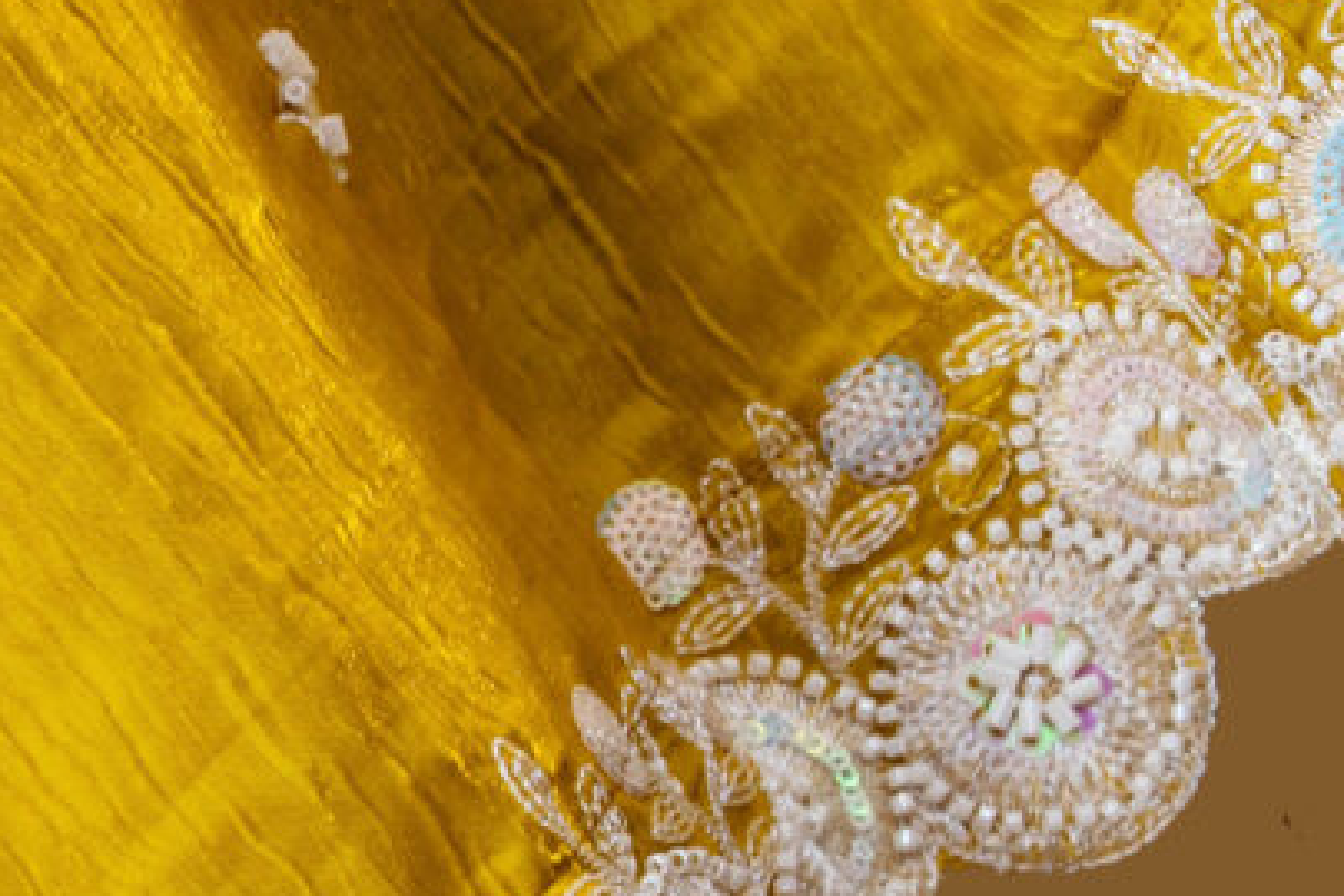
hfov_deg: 4.1
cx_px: -275
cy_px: 777
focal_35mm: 498
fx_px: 18591
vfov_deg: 2.8
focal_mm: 105
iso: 50
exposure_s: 1/125
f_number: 9
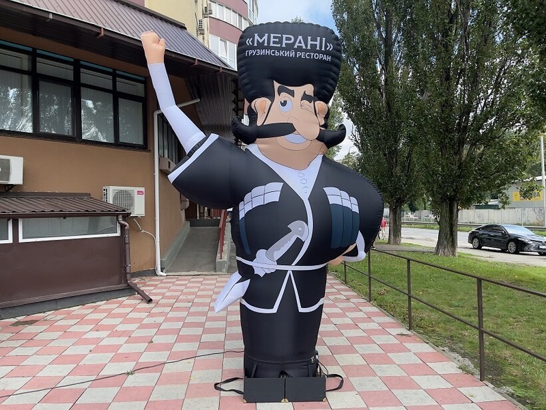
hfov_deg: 67.3
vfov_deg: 53.1
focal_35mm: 26
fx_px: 410
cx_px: 273
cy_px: 205
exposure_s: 1/1353
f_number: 1.6
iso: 32
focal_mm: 5.1
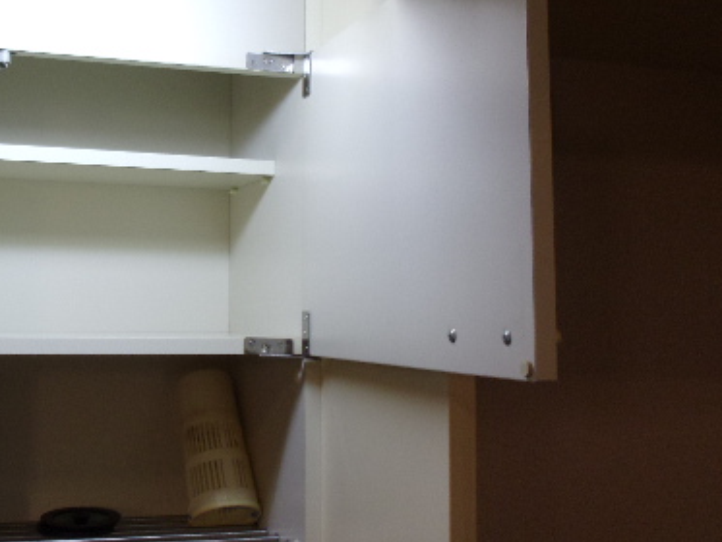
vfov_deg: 30.2
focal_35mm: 48
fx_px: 1001
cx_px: 194
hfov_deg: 38.8
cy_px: 201
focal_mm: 5.1
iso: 118
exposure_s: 1/34
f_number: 3.9
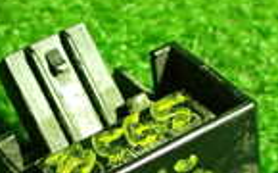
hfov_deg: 15.9
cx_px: 134
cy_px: 160
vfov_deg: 9.8
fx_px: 998
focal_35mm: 132
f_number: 2.3
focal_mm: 5.4
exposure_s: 1/60
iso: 800
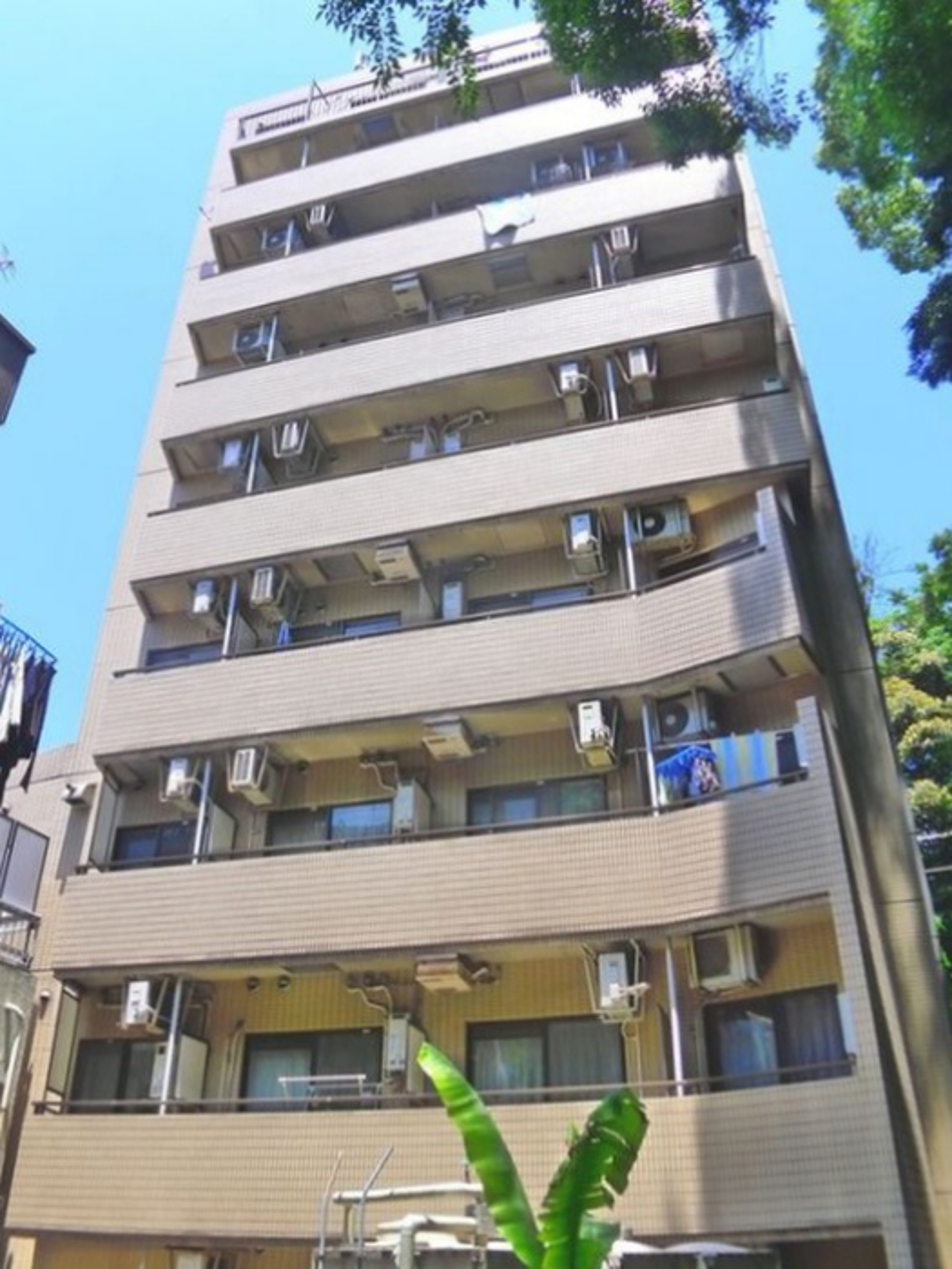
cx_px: 476
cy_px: 634
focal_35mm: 37
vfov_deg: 50.1
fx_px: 1357
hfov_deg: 38.7
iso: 400
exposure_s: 1/640
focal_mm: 7.9
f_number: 4
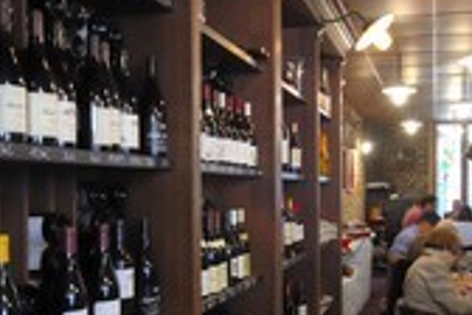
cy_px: 174
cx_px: 299
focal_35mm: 45
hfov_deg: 43.2
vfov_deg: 29.8
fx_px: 590
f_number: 9
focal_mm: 12
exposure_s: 1.6
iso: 100
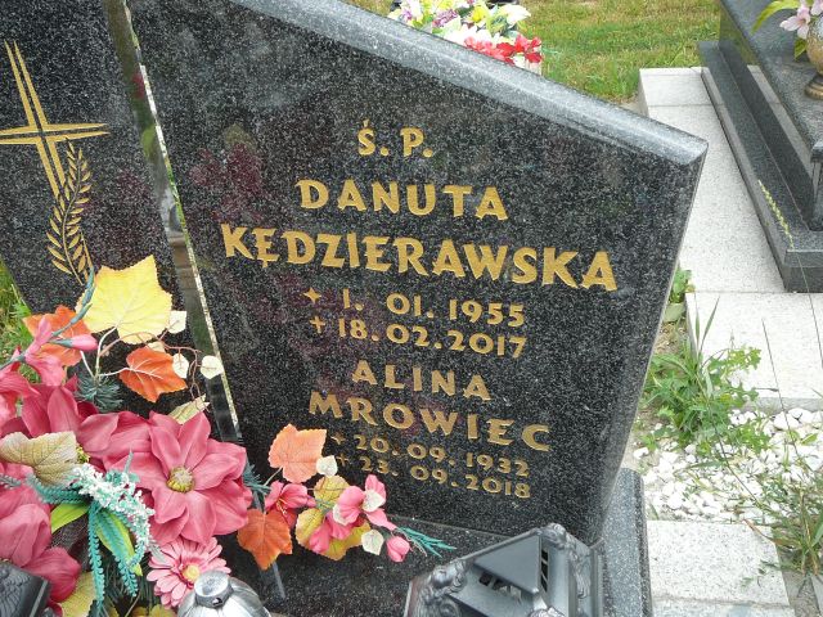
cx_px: 412
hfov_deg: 52.6
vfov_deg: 40.7
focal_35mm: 35
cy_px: 308
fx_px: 832
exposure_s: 1/320
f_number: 2.8
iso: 80
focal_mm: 5.2
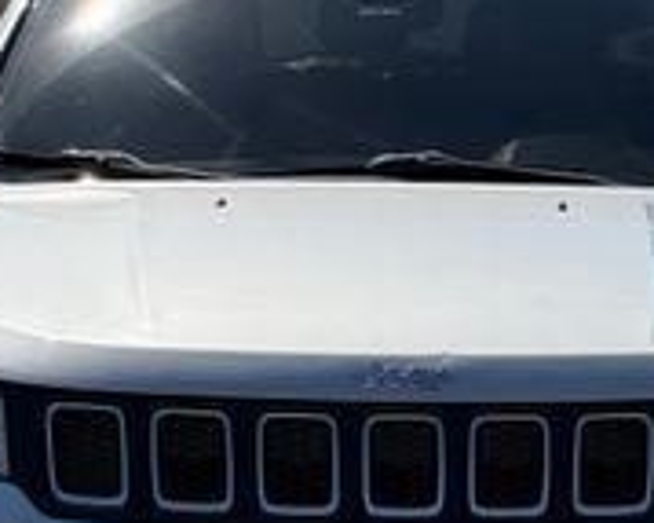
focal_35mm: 123
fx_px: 2379
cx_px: 395
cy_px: 289
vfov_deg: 12.5
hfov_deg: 15.6
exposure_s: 1/9901
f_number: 1.78
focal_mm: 6.76
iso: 64
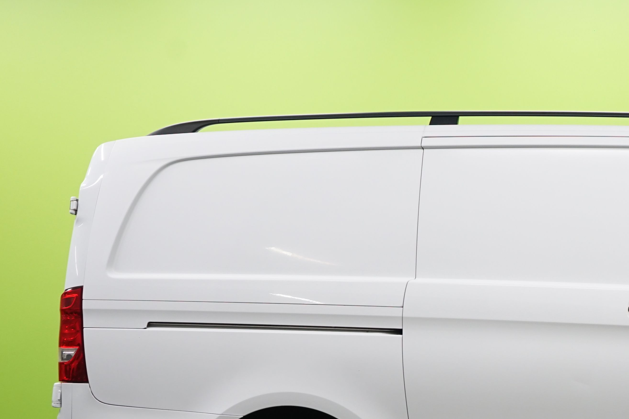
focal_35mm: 80
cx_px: 657
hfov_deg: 24.0
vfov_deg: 16.7
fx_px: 1398
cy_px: 405
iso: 800
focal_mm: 35
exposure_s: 1/60
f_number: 5
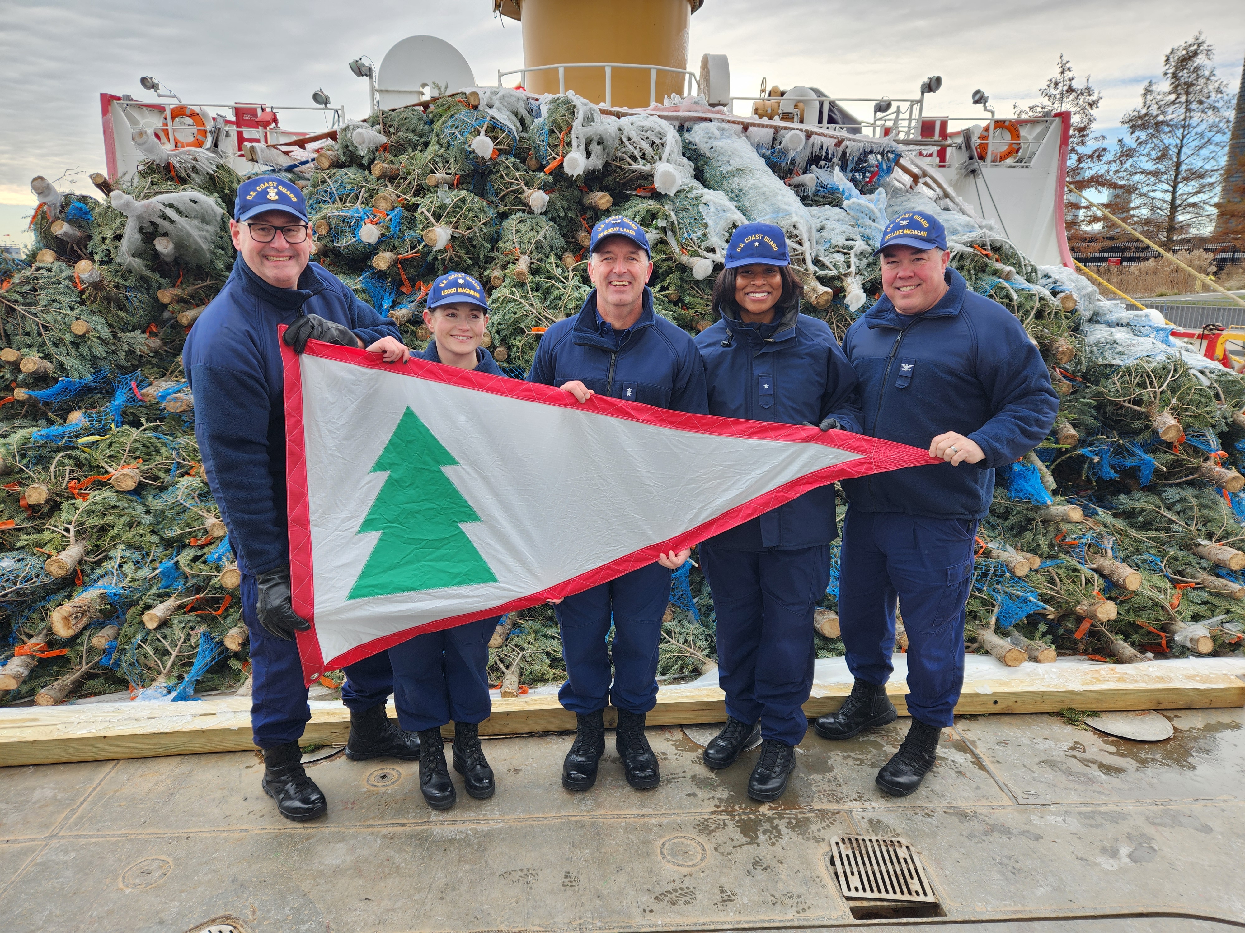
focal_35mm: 23
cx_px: 622
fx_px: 827
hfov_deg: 73.9
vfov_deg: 58.9
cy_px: 466
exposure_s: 1/192
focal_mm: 5.4
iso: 20
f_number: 1.8
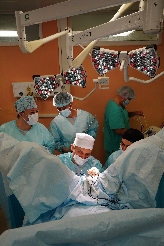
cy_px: 123
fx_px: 178
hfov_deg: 49.6
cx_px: 82
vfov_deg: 69.4
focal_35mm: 26
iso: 640
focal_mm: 26
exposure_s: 1/160
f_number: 5.6
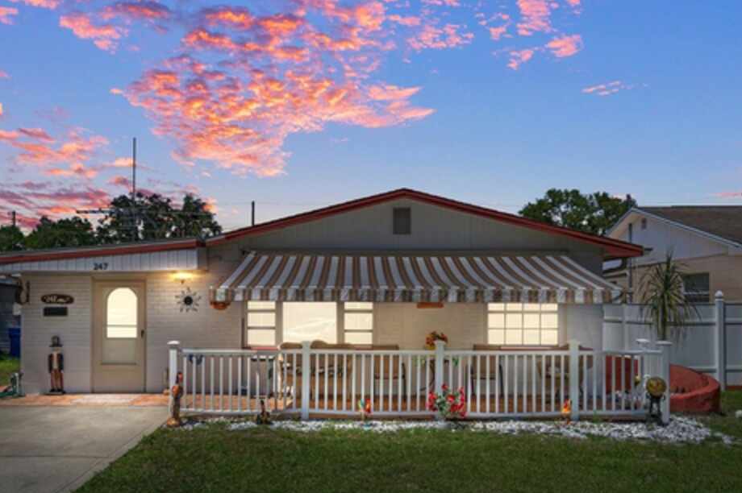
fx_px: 659
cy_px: 304
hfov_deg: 58.6
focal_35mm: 32
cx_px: 335
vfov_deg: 40.8
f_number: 8
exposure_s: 1/1000
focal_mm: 23
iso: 320
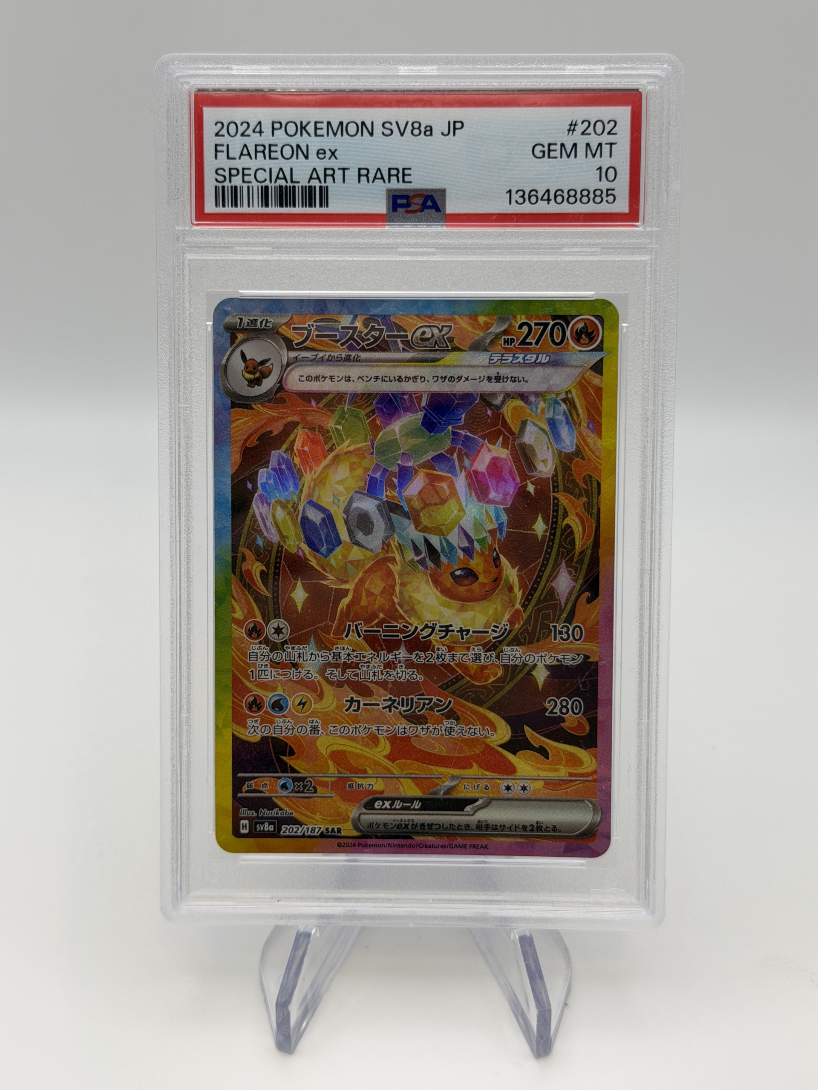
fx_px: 1512
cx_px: 409
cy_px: 545
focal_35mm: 48
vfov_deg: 39.7
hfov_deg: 30.3
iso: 50
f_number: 1.78
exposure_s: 1/188
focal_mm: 6.76
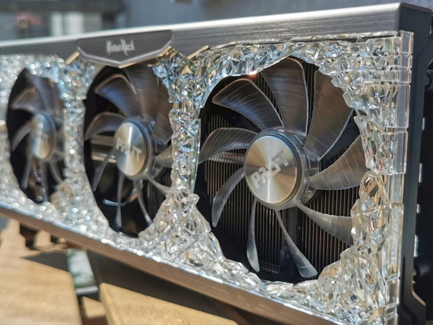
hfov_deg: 43.9
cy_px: 162
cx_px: 216
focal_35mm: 43
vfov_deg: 33.6
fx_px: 538
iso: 50
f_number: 1.6
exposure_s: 1/2793
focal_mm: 5.56
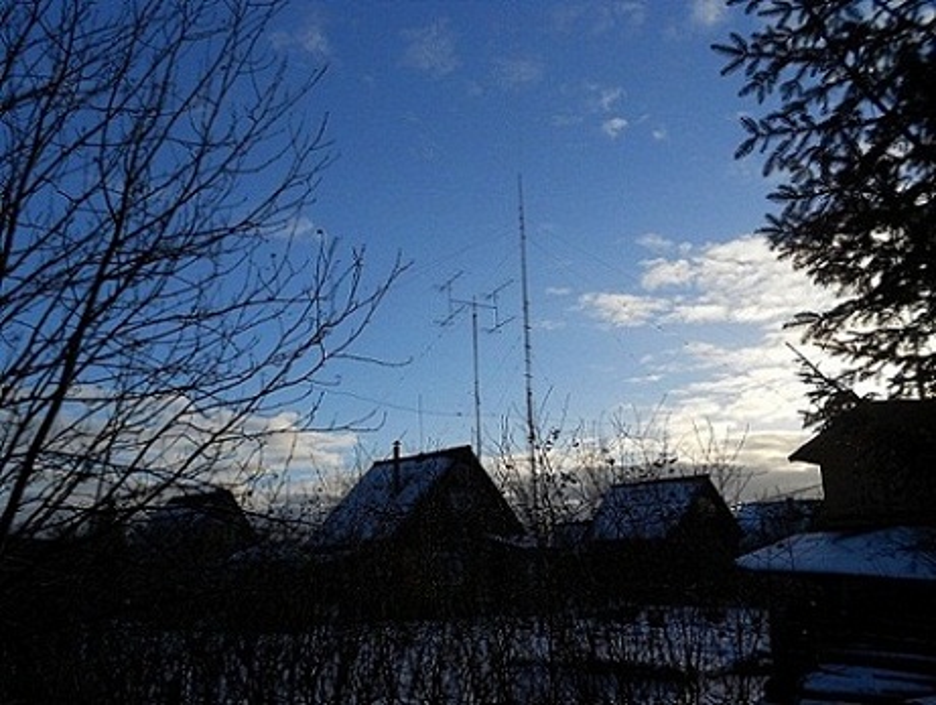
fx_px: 785
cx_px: 468
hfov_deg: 61.6
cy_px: 352
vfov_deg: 48.3
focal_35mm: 29
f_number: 3.4
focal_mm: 5.3
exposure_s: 1/1250
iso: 80
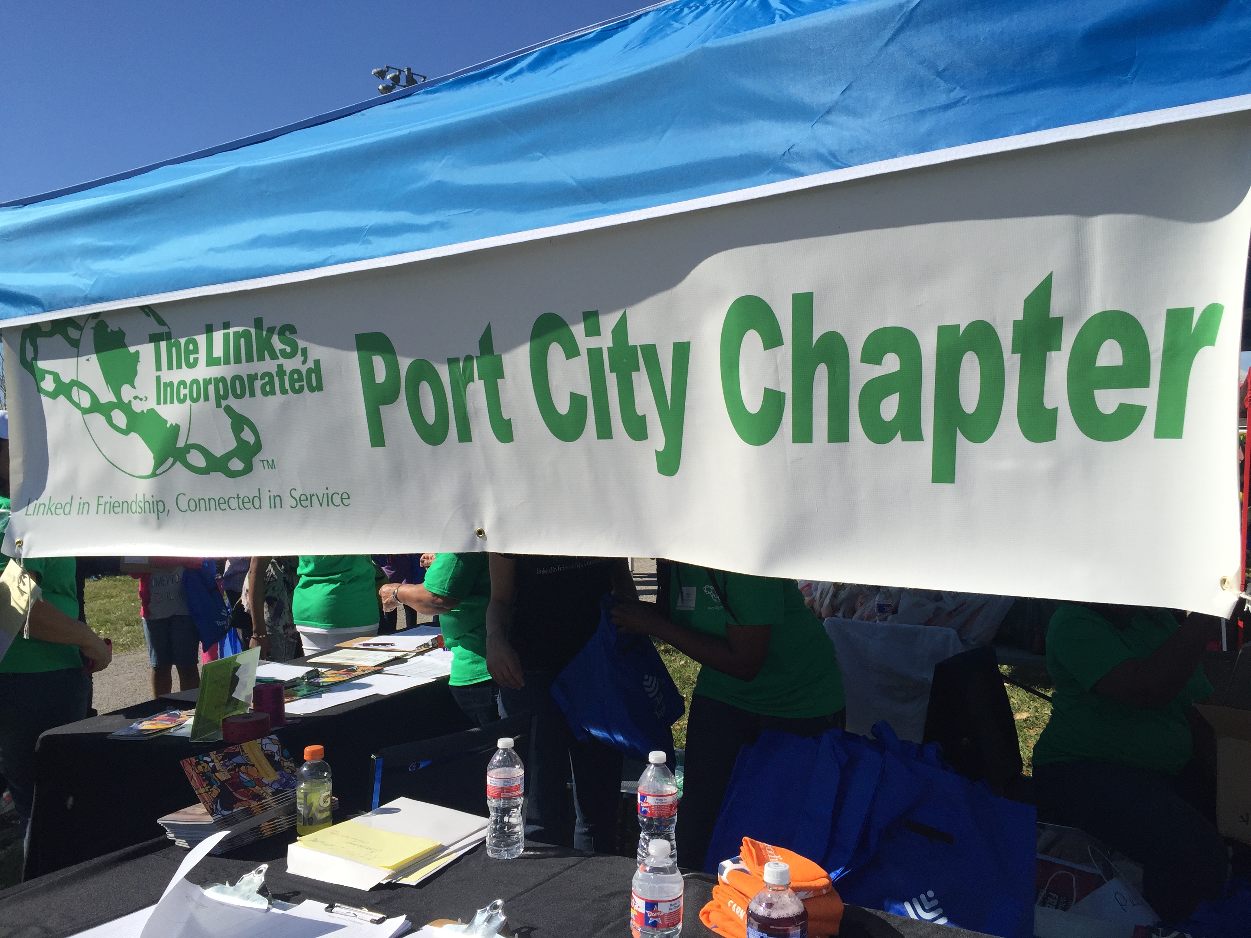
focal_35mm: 29
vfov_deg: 48.2
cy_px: 469
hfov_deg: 61.7
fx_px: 1048
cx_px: 626
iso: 32
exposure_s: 1/3597
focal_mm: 4.15
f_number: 2.2
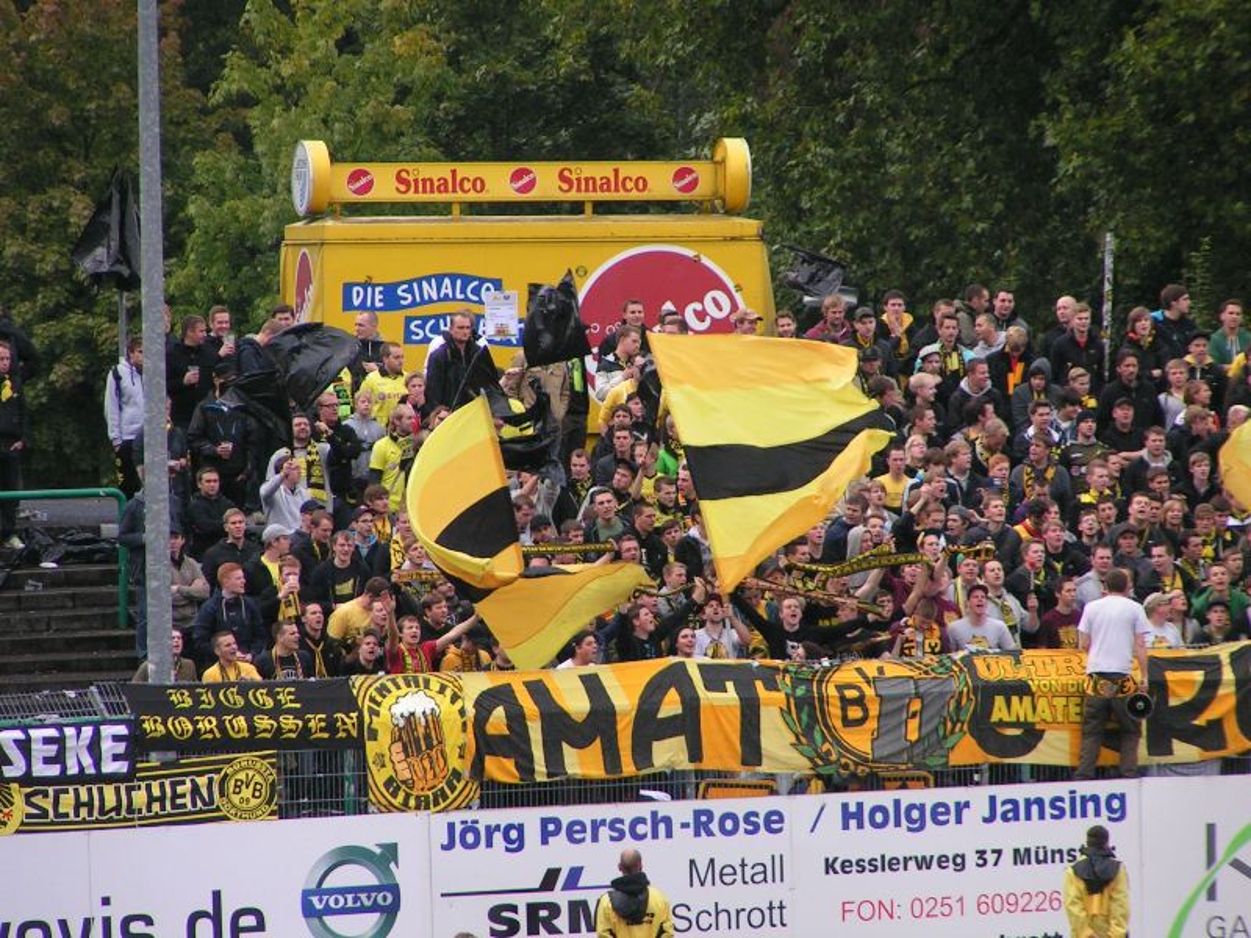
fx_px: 12287
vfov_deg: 4.4
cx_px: 626
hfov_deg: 5.8
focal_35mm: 340
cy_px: 469
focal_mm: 52
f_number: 3.5
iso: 100
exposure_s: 1/500
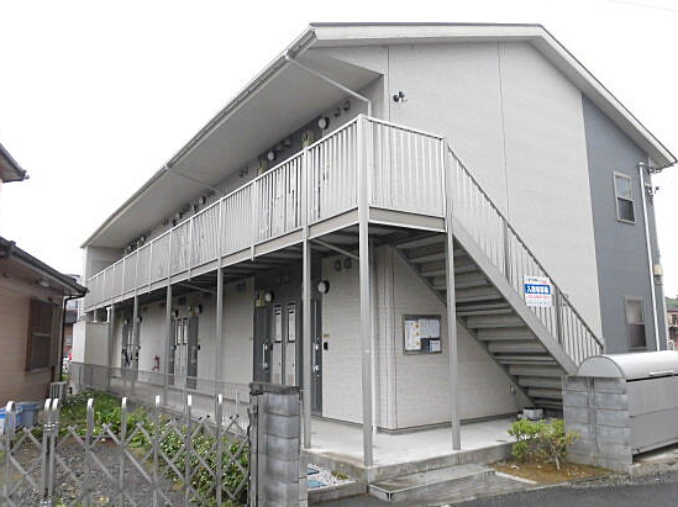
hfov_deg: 63.3
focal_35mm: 28
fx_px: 548
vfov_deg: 49.7
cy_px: 247
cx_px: 378
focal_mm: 4.3
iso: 125
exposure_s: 1/100
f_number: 3.1
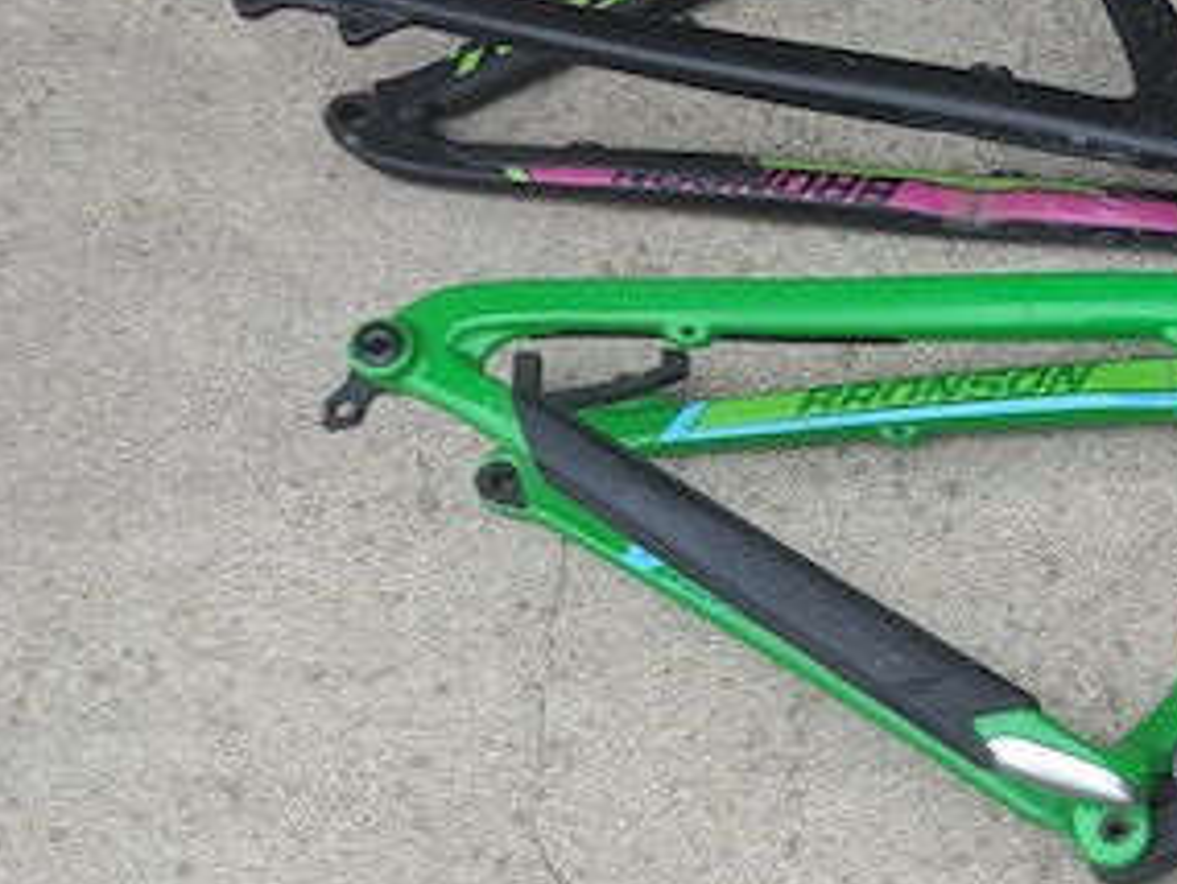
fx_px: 2483
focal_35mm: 73
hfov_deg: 23.7
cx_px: 1503
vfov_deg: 19.9
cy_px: 748
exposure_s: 1/270
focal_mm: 4.67
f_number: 2
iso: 50
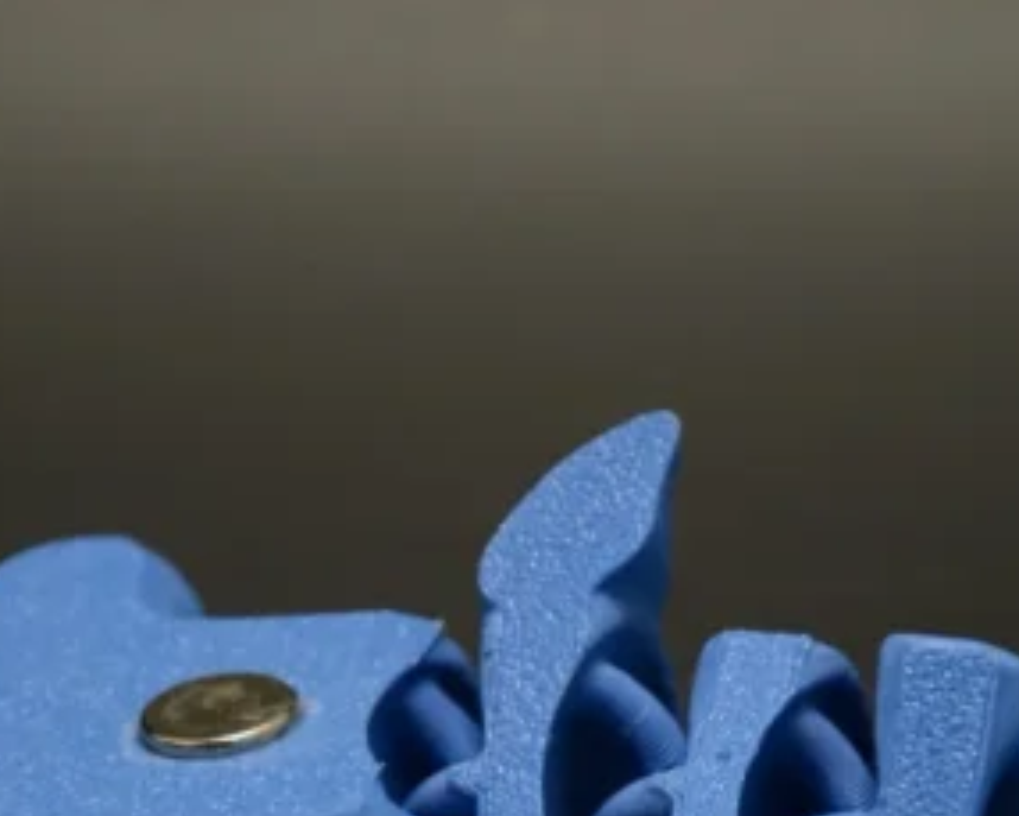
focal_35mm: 464
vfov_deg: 3.3
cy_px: 812
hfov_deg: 4.2
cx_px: 673
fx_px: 14013
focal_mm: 105
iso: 800
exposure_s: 1/60
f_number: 5.6
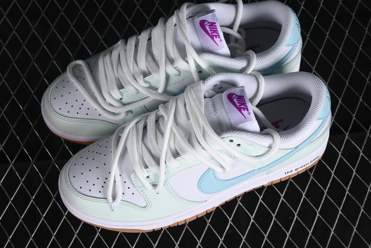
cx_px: 186
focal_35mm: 75
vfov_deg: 18.2
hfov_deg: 27.0
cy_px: 124
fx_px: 773
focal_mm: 50
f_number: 7.1
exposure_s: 1/80
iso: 160
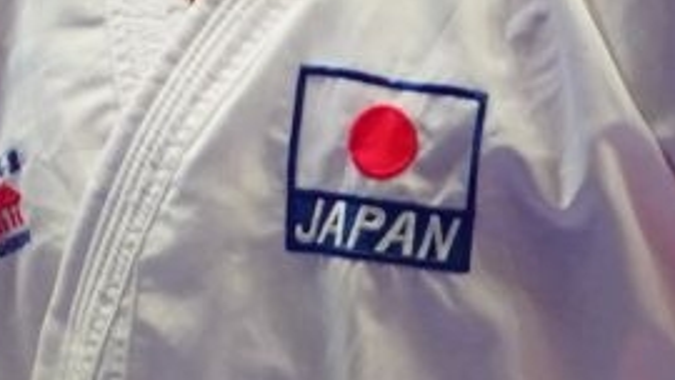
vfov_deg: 0.7
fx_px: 29771
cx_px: 292
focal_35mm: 1663
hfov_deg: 1.3
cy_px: 130
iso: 1600
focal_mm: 159
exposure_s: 1/1000
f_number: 2.8
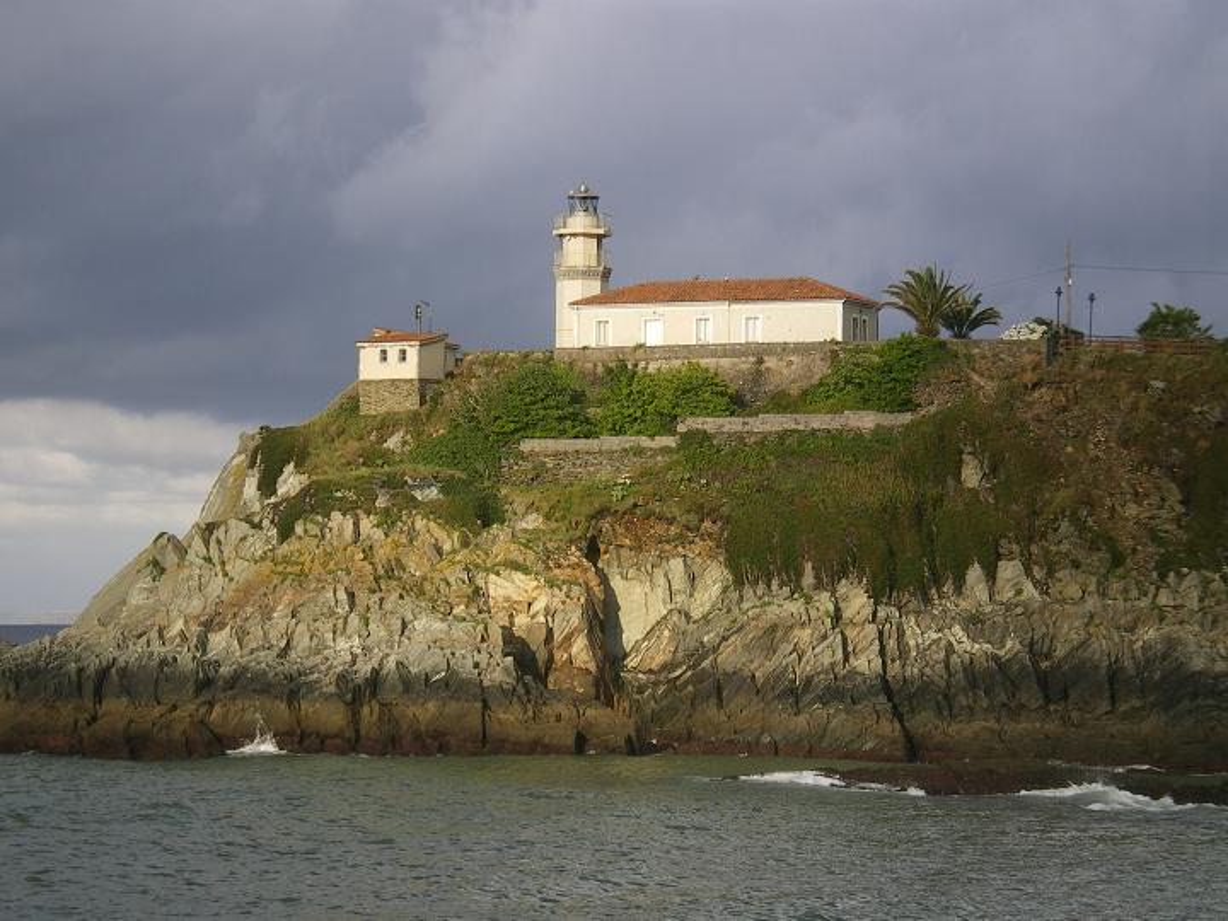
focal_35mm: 105
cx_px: 614
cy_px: 460
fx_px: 3725
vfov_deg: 14.1
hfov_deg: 18.7
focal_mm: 17.3
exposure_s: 1/100
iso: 64
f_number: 5.7
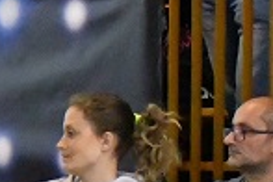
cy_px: 100
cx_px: -537
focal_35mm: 353
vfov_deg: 3.9
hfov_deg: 5.5
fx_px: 2677
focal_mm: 35
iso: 14400
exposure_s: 1/1000
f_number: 4.2
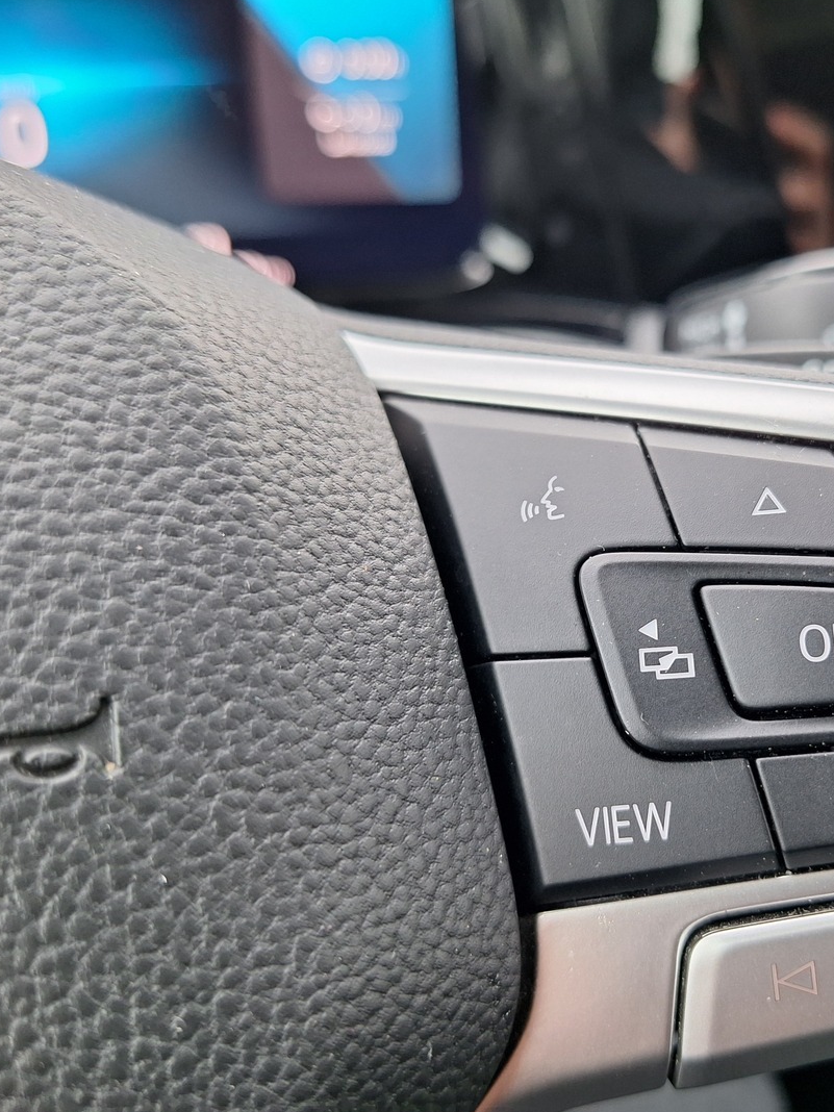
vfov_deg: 58.4
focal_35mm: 31
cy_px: 557
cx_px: 608
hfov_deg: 44.2
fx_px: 996
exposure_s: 1/50
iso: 125
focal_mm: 5.54
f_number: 1.8
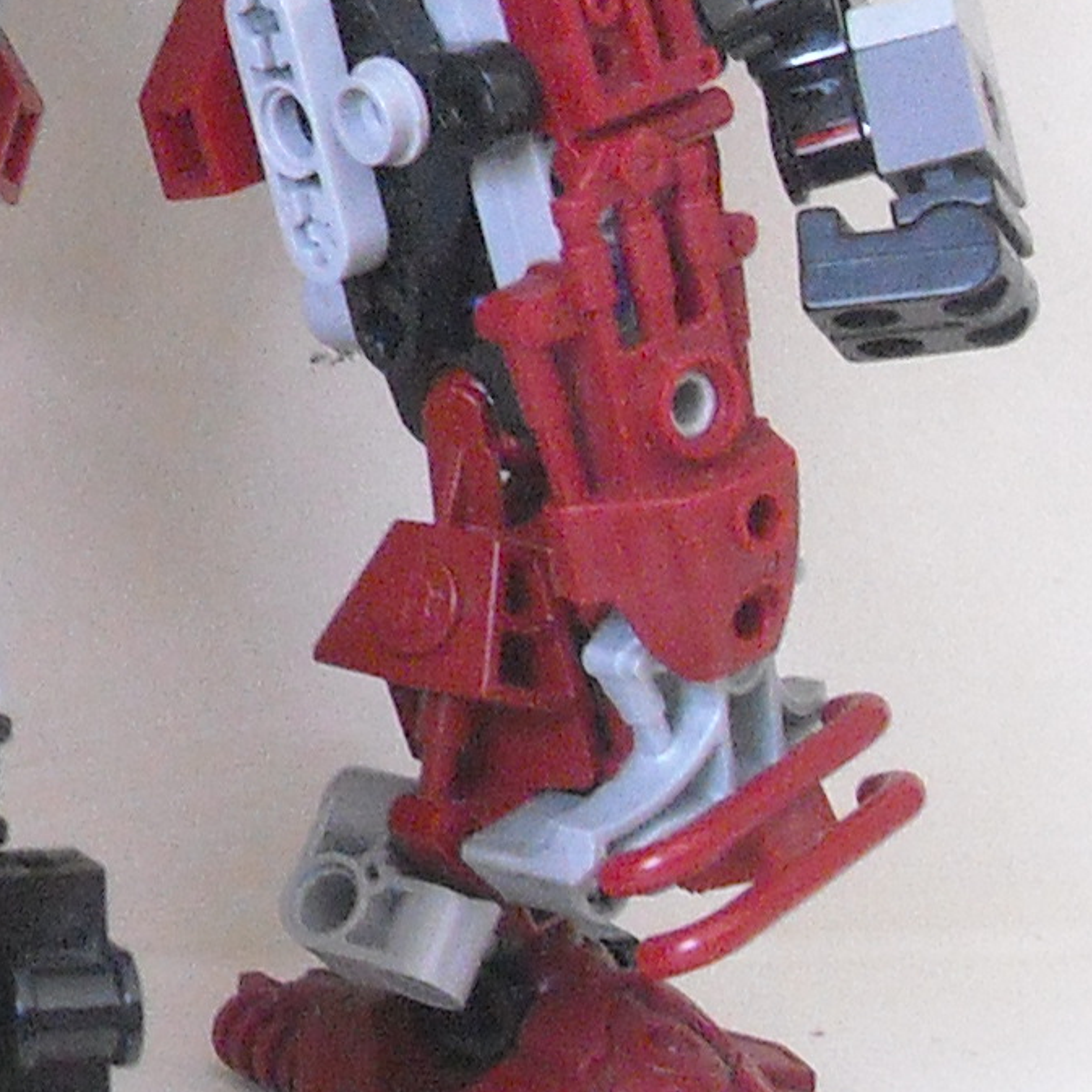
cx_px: -834
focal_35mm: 150
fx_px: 5354
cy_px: -178
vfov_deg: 11.4
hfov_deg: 10.9
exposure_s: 1/36
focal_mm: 5.7
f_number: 2.8
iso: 400
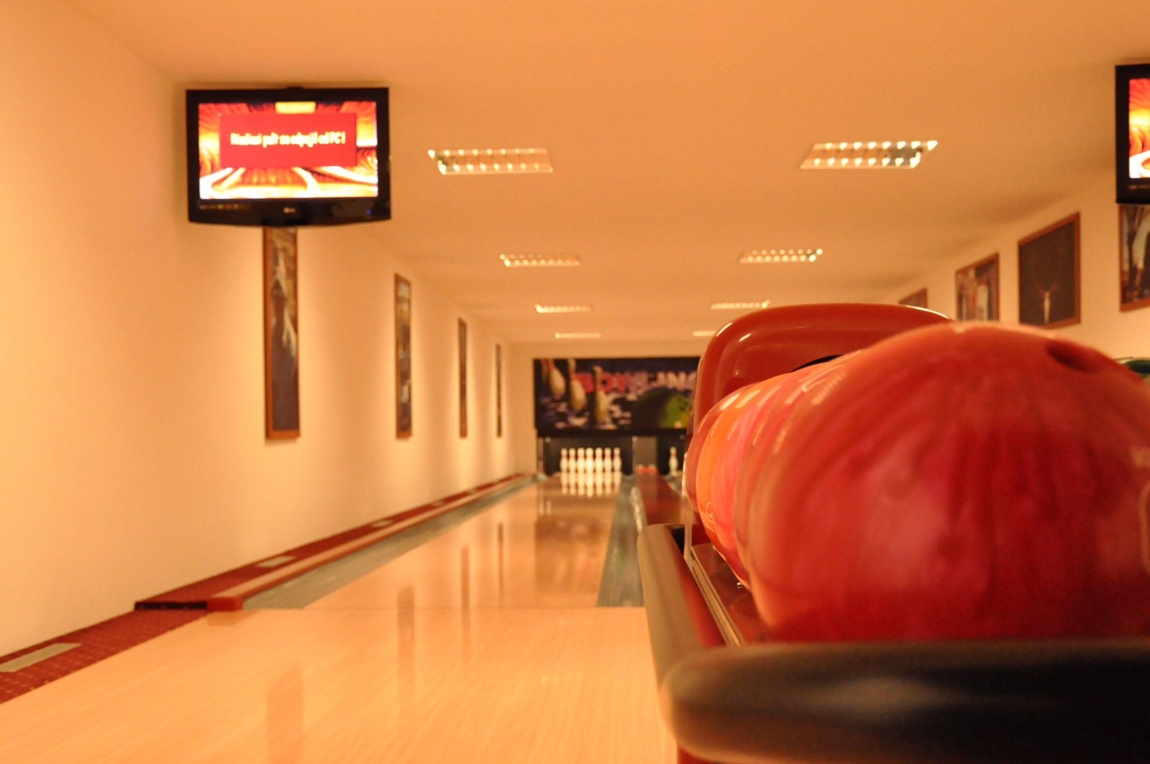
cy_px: 415
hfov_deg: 45.9
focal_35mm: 43
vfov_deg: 31.4
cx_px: 550
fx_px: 1358
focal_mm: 25
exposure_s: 1/40
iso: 2500
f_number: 4
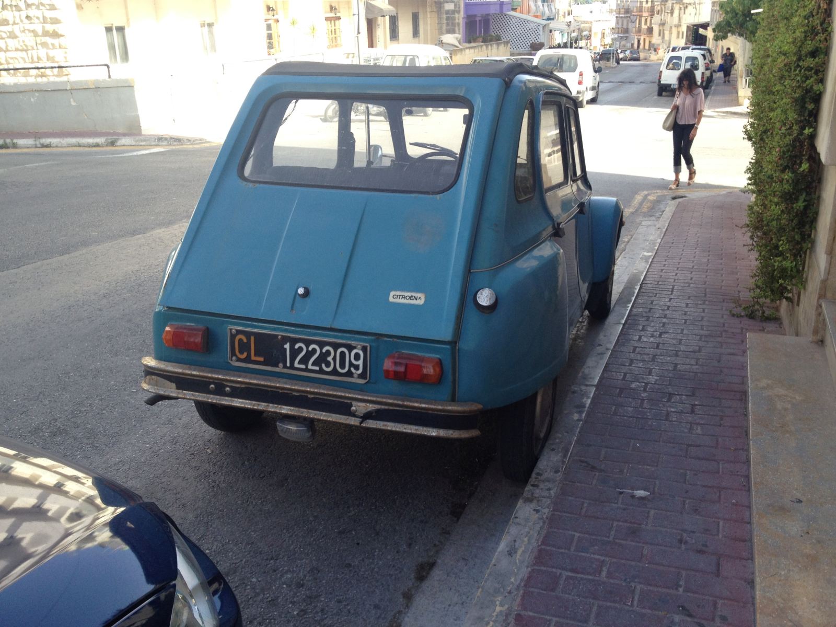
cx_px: 418
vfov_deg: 40.7
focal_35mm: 35
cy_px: 314
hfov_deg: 52.6
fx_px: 845
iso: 50
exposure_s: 1/258
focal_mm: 4.28
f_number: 2.4
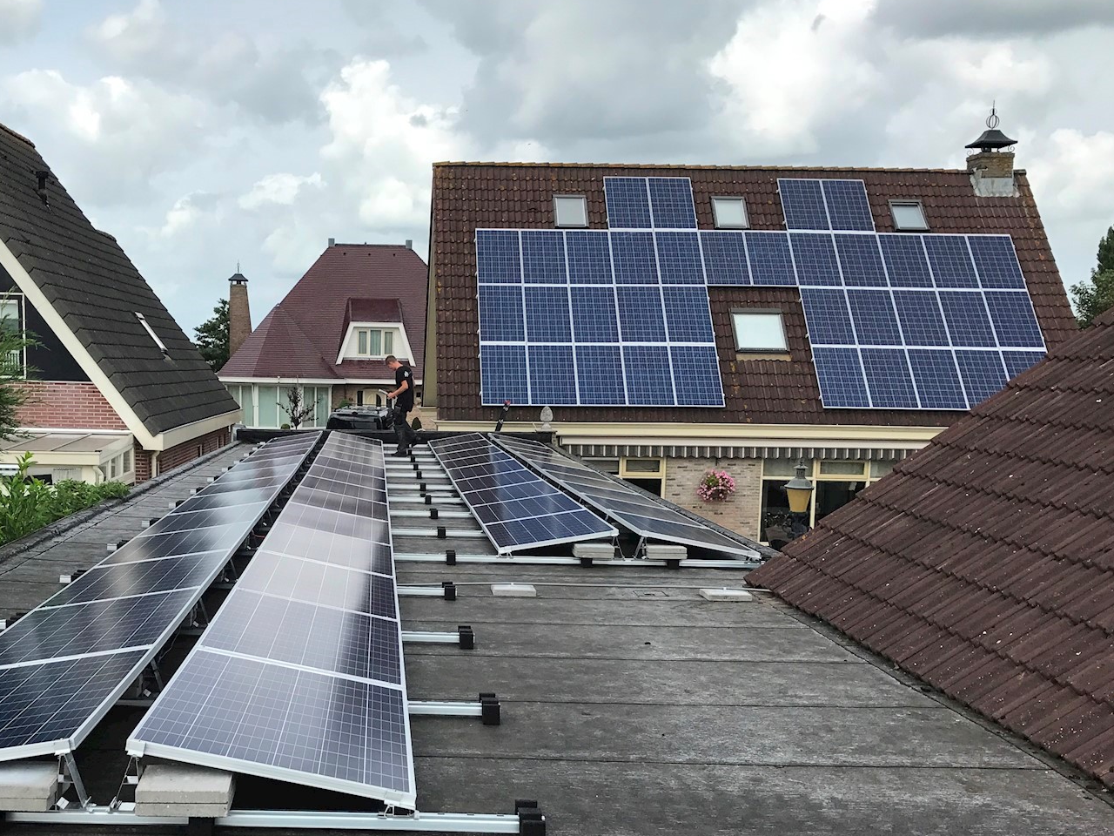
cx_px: 371
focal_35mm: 42
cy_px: 548
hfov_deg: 44.1
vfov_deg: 34.1
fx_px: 1352
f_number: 1.8
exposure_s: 1/2398
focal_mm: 3.99
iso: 20
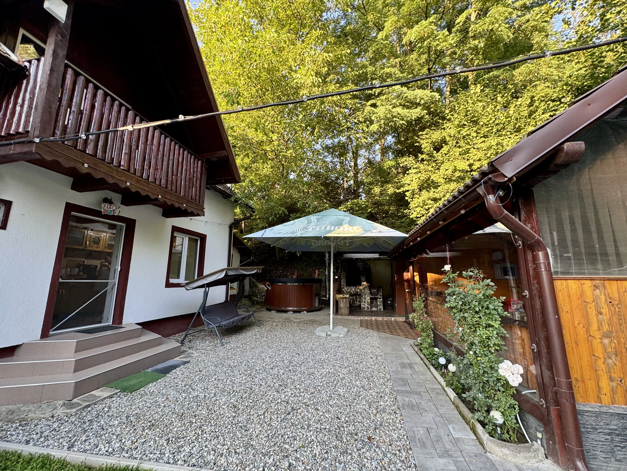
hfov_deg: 102.1
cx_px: 314
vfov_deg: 85.7
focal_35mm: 14
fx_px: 254
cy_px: 236
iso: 64
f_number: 2.2
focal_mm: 2.22
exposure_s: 1/99
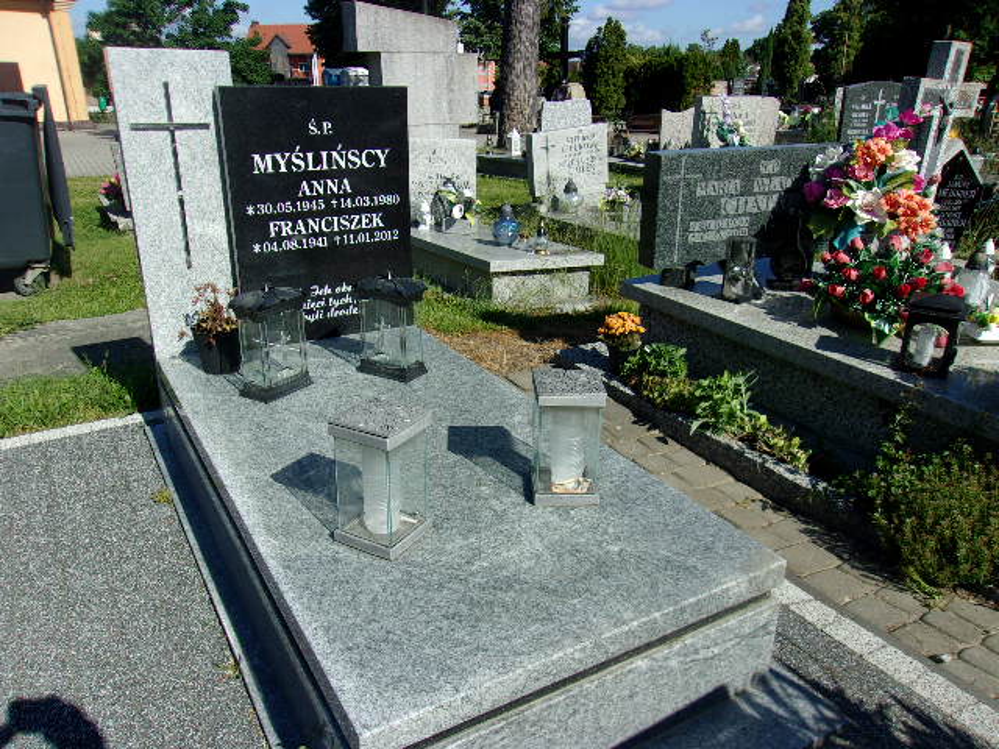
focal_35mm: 27
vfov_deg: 51.4
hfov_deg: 65.3
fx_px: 779
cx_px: 500
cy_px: 374
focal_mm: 4.9
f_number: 10.4
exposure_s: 1/120
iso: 80
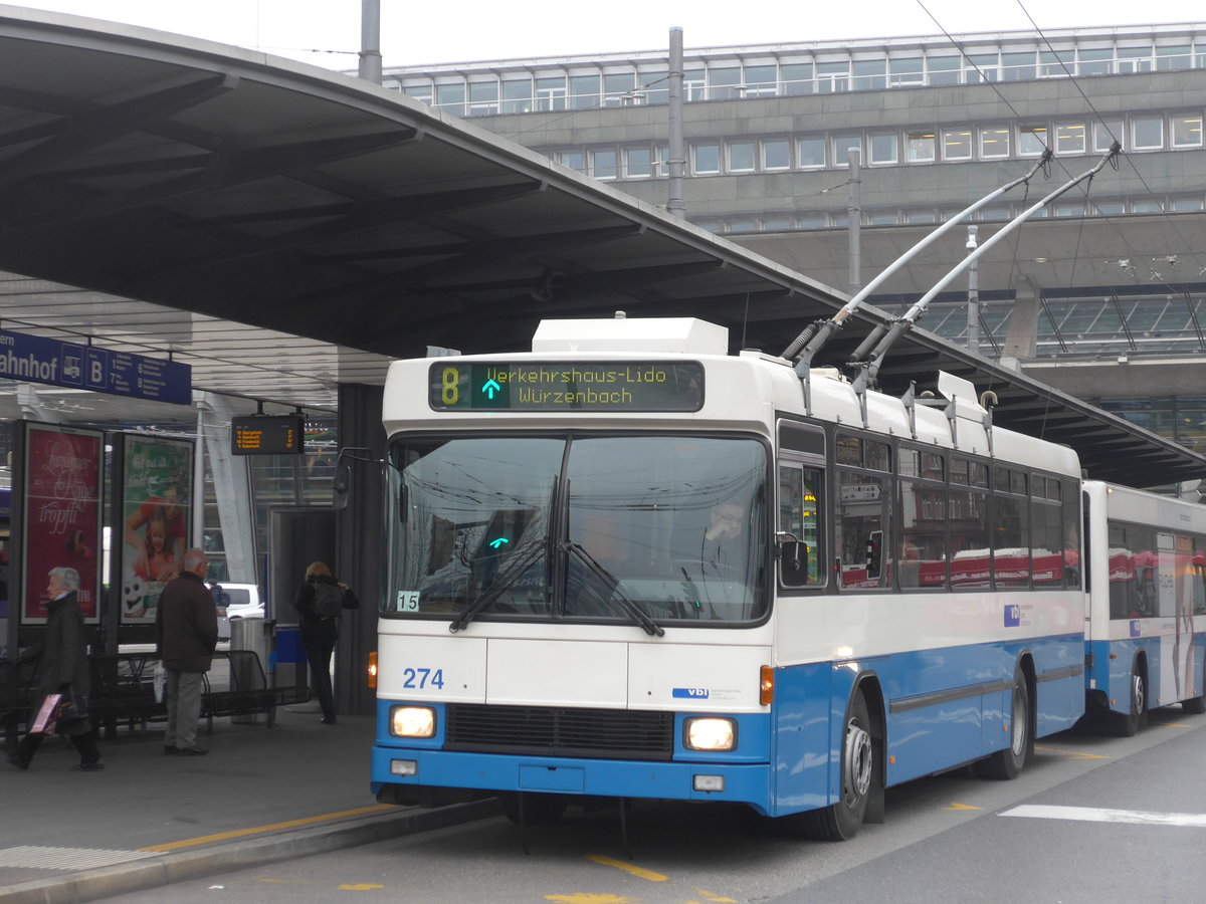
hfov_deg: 26.3
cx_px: 603
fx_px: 2578
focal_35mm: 74
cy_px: 452
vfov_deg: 19.9
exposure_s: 1/80
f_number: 4.2
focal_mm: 15
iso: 125
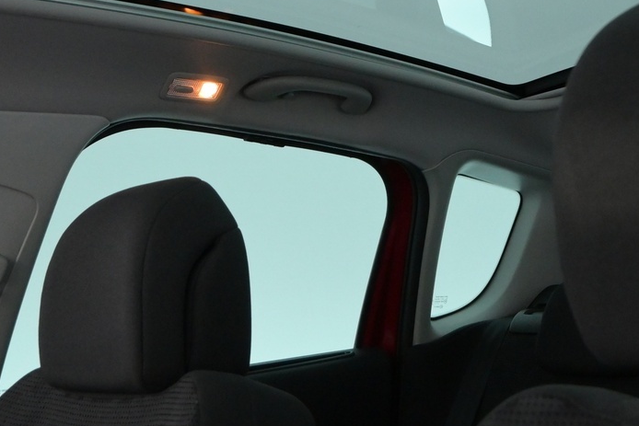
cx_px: 480
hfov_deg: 34.9
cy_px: -51
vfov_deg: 22.7
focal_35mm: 56
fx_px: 994
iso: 2500
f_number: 4.5
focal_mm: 16
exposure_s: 1/80
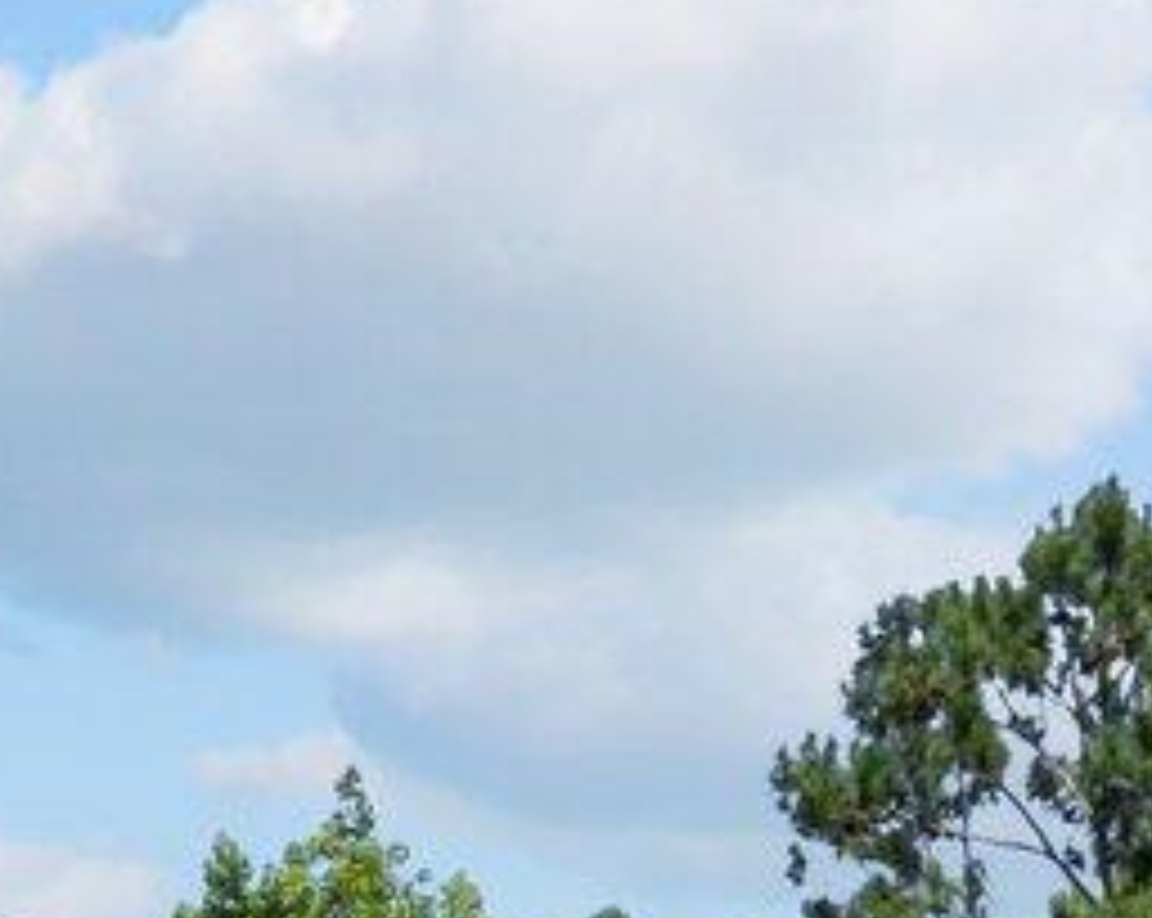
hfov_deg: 10.9
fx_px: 5889
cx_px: -284
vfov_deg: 8.0
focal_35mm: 173
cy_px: 2396
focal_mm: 23
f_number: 4
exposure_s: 1/2500
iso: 250
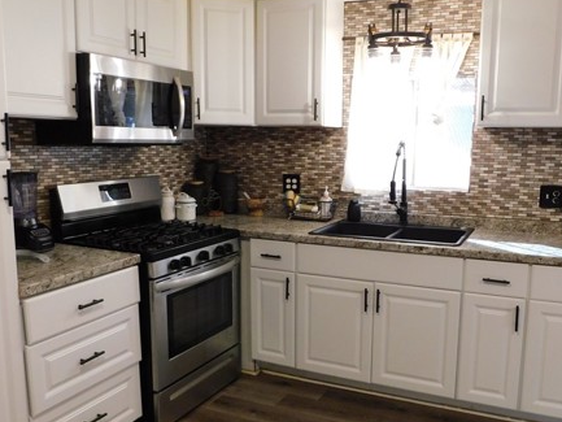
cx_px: 304
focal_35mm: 34
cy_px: 236
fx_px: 552
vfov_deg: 41.7
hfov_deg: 53.9
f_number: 3
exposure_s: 1/30
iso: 220
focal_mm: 4
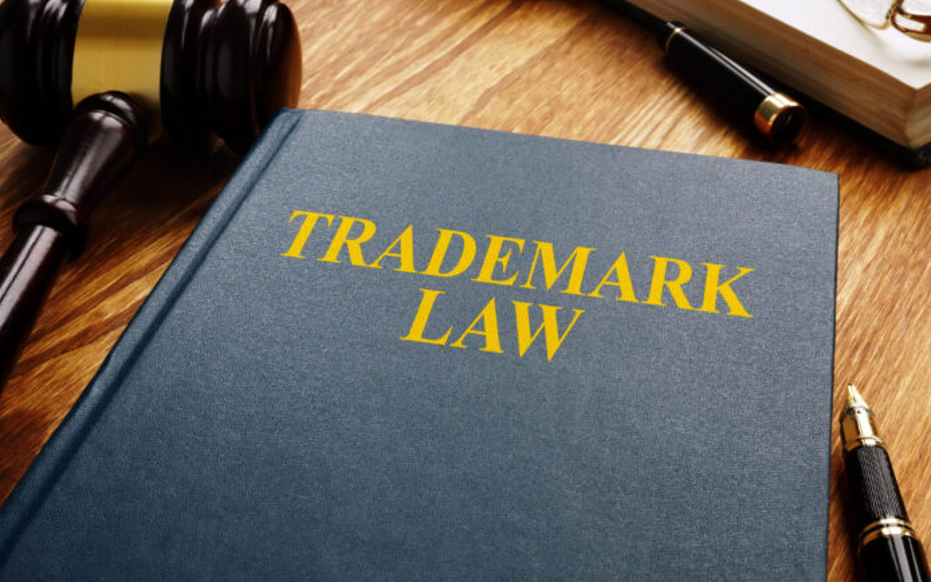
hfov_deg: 43.5
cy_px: 304
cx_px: 466
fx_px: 1167
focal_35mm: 46
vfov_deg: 28.0
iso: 200
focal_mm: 30
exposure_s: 1/2.5
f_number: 20
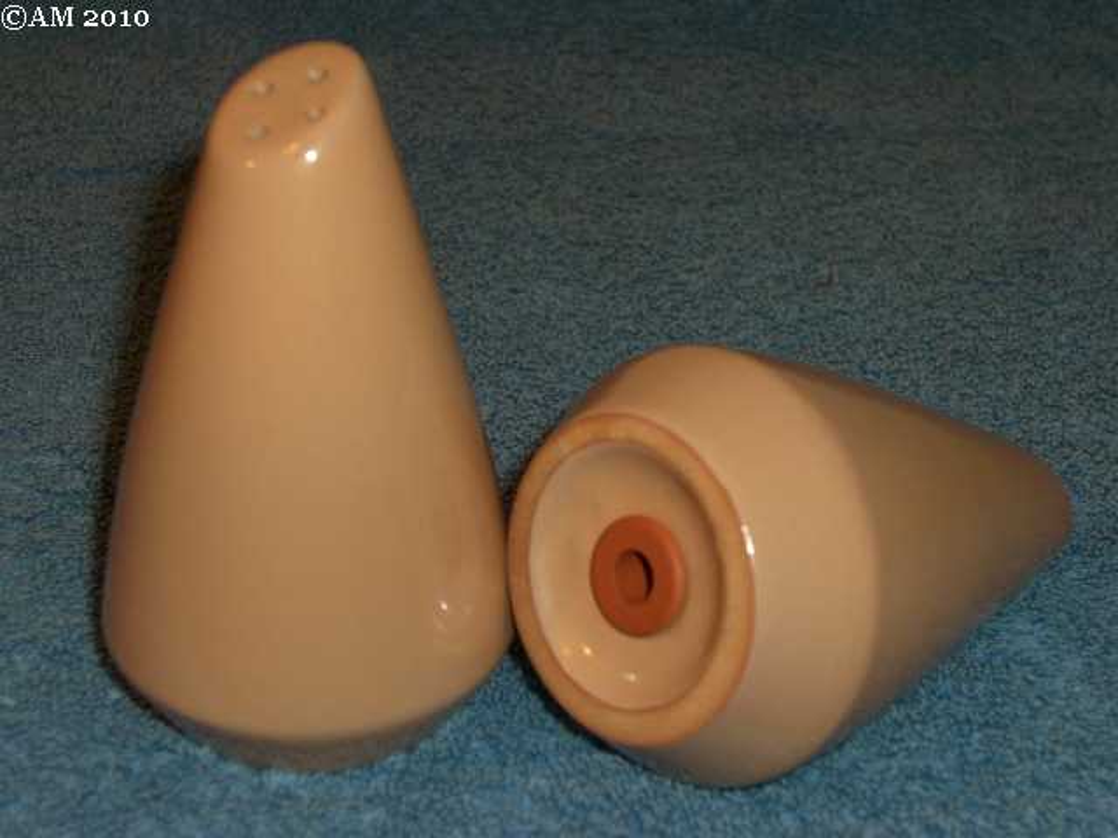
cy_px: 419
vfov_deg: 22.3
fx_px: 2132
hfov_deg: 29.4
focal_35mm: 66
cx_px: 559
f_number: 3.8
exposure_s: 1/60
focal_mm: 13.7
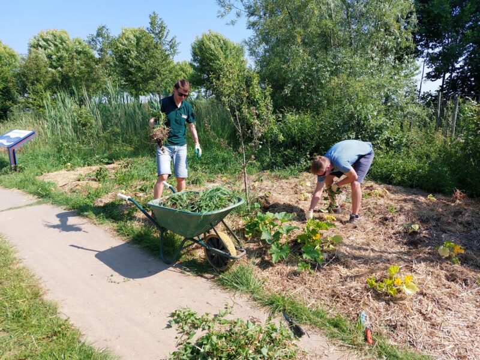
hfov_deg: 71.6
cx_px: 240
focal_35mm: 24
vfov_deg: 56.8
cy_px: 180
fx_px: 333
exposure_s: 1/696
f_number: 1.8
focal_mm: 5.23
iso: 25
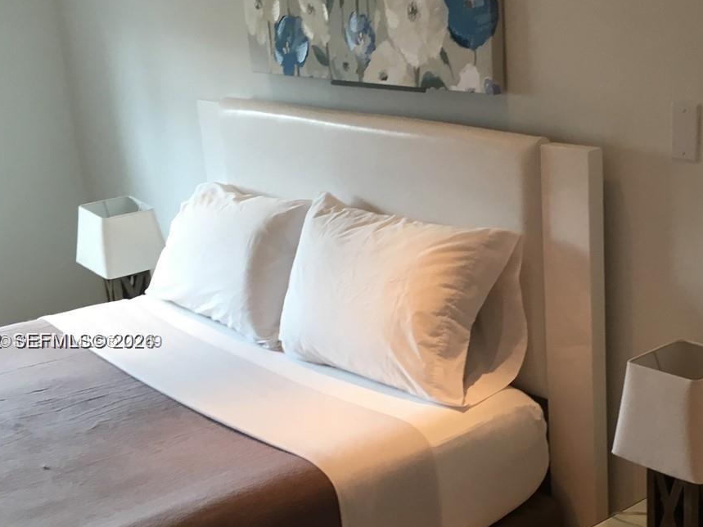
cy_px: 342
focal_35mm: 54
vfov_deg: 26.9
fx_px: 1097
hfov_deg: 34.5
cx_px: 554
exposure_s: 1/30
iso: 50
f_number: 2.2
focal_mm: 4.15
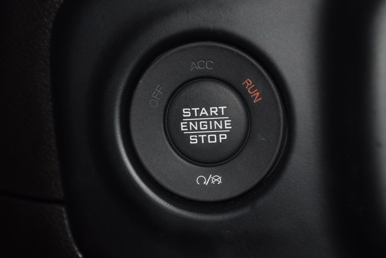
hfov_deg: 22.7
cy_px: 125
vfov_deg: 15.3
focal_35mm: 90
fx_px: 960
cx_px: 201
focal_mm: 55
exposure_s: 1/60
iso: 100
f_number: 8
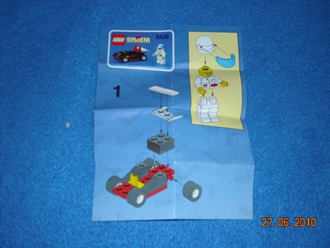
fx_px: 467
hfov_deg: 38.9
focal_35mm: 49
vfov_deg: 29.7
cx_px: 165
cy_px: 124
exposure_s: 1/60
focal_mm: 7.92
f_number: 3.2
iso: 200
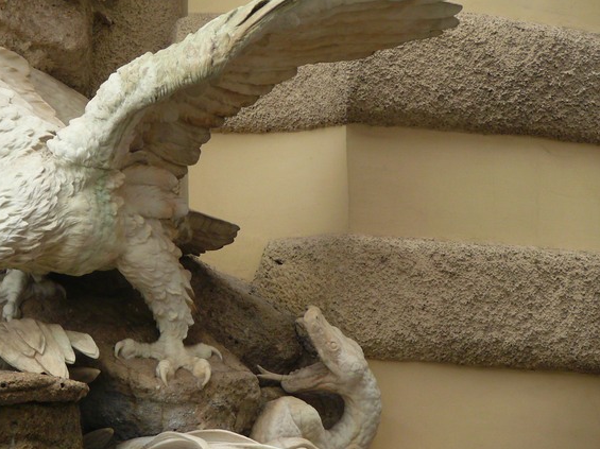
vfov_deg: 6.3
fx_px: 4071
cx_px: 219
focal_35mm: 235
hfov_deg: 8.4
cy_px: 161
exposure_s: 1/20
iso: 200
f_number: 3.6
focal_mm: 37.5
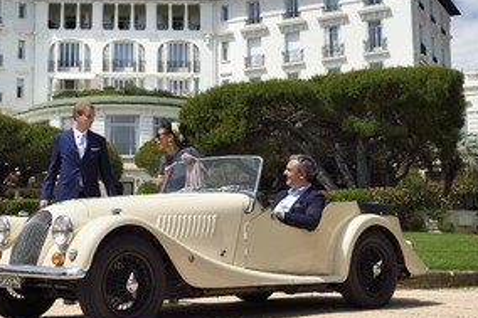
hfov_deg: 28.2
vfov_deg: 19.1
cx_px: 138
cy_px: 119
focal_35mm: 71
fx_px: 942
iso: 200
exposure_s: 1/250
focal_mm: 48
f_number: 11
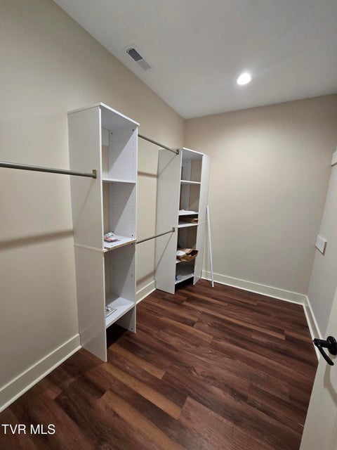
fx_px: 169
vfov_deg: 106.2
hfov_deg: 89.9
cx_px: 168
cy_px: 225
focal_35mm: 13
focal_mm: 2.2
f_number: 2.2
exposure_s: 1/60
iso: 200
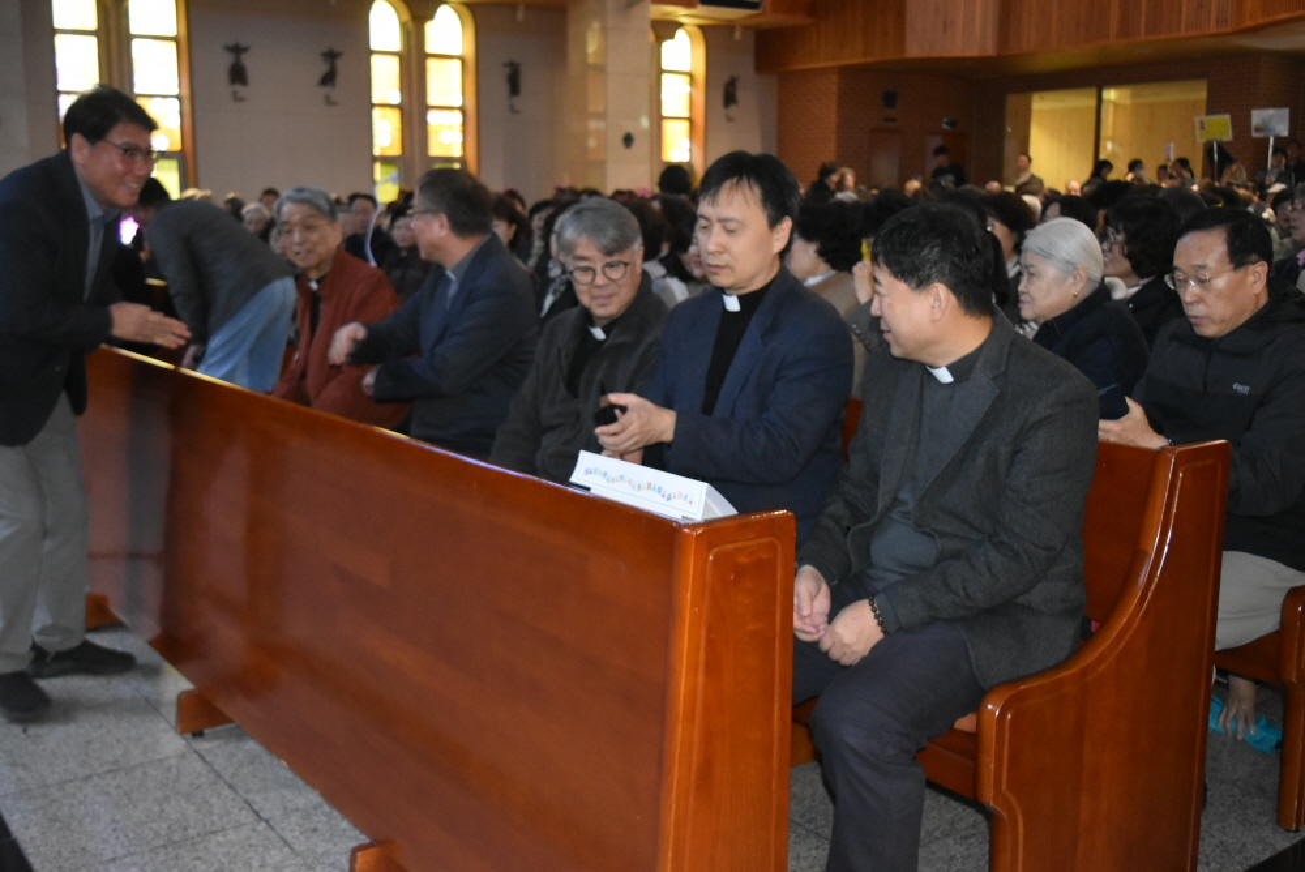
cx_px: 652
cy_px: 436
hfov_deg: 51.3
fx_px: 1360
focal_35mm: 38
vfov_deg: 35.5
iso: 3600
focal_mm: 25
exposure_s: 1/60
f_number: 4
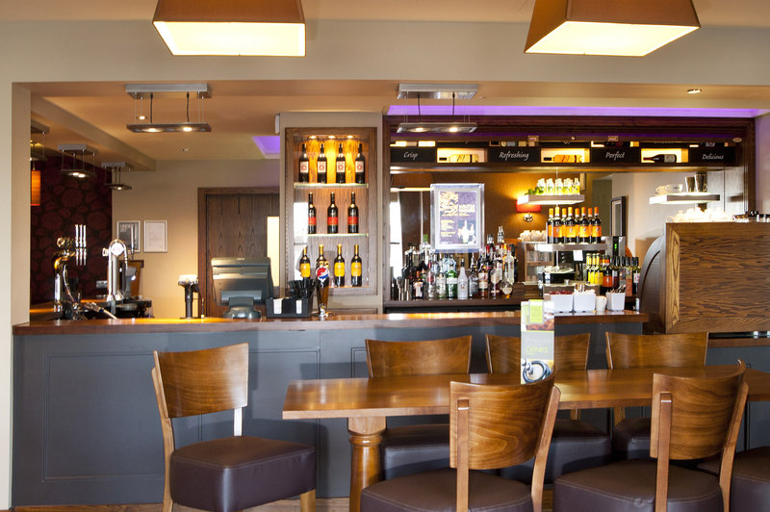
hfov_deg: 46.4
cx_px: 385
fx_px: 898
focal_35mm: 42
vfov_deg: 31.8
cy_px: 256
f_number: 5.6
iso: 200
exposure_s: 1/6
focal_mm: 28
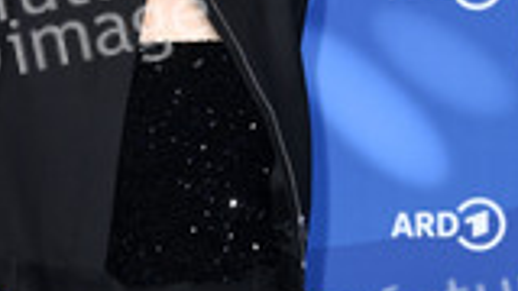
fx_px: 3310
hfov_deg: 8.9
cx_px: 136
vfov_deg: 5.0
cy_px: 181
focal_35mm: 241
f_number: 5.6
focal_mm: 92
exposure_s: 1/250
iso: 1250
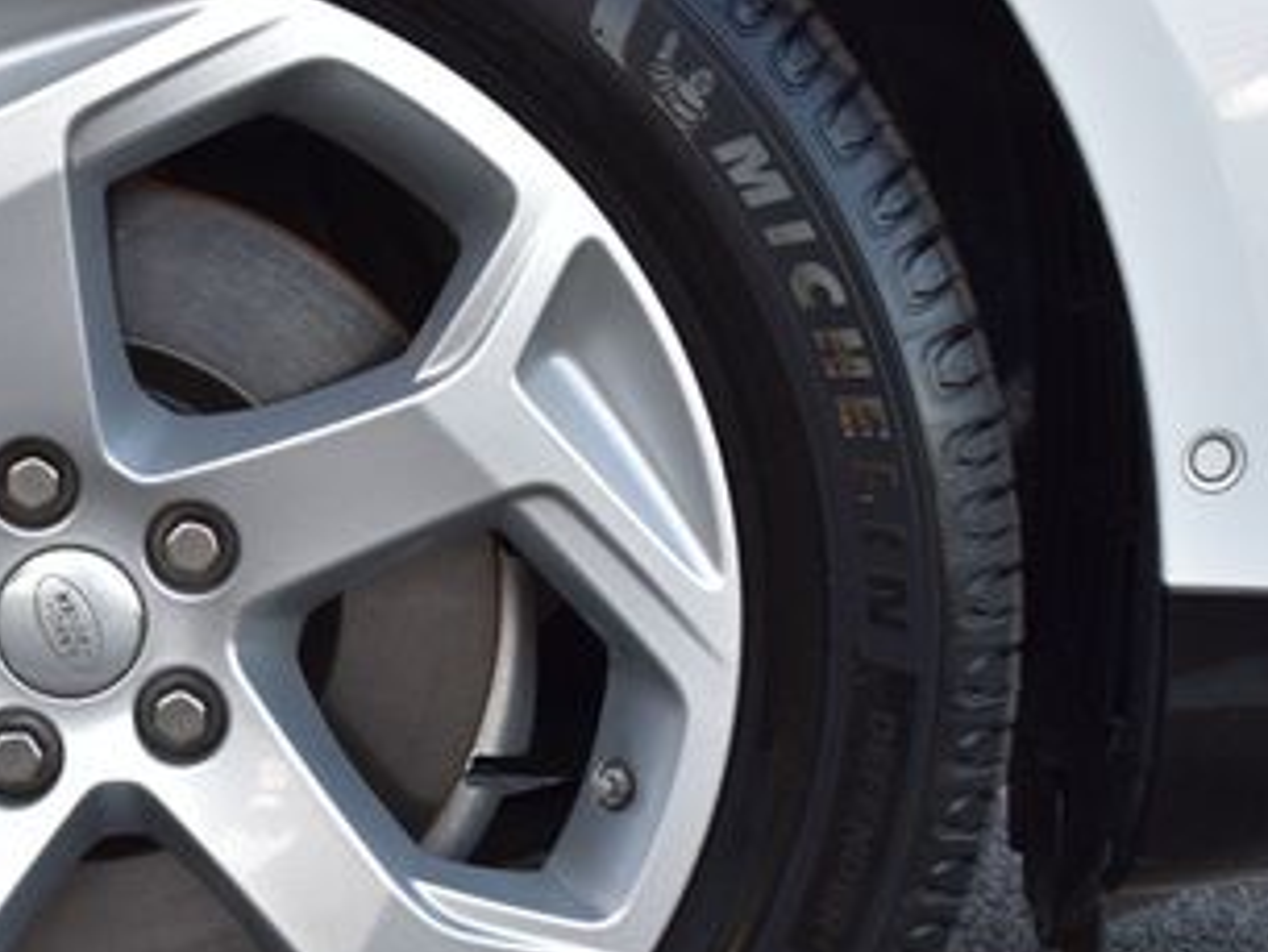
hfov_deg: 16.9
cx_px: 175
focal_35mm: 115
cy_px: 678
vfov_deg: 12.9
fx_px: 4214
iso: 400
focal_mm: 38
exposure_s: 1/60
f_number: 8
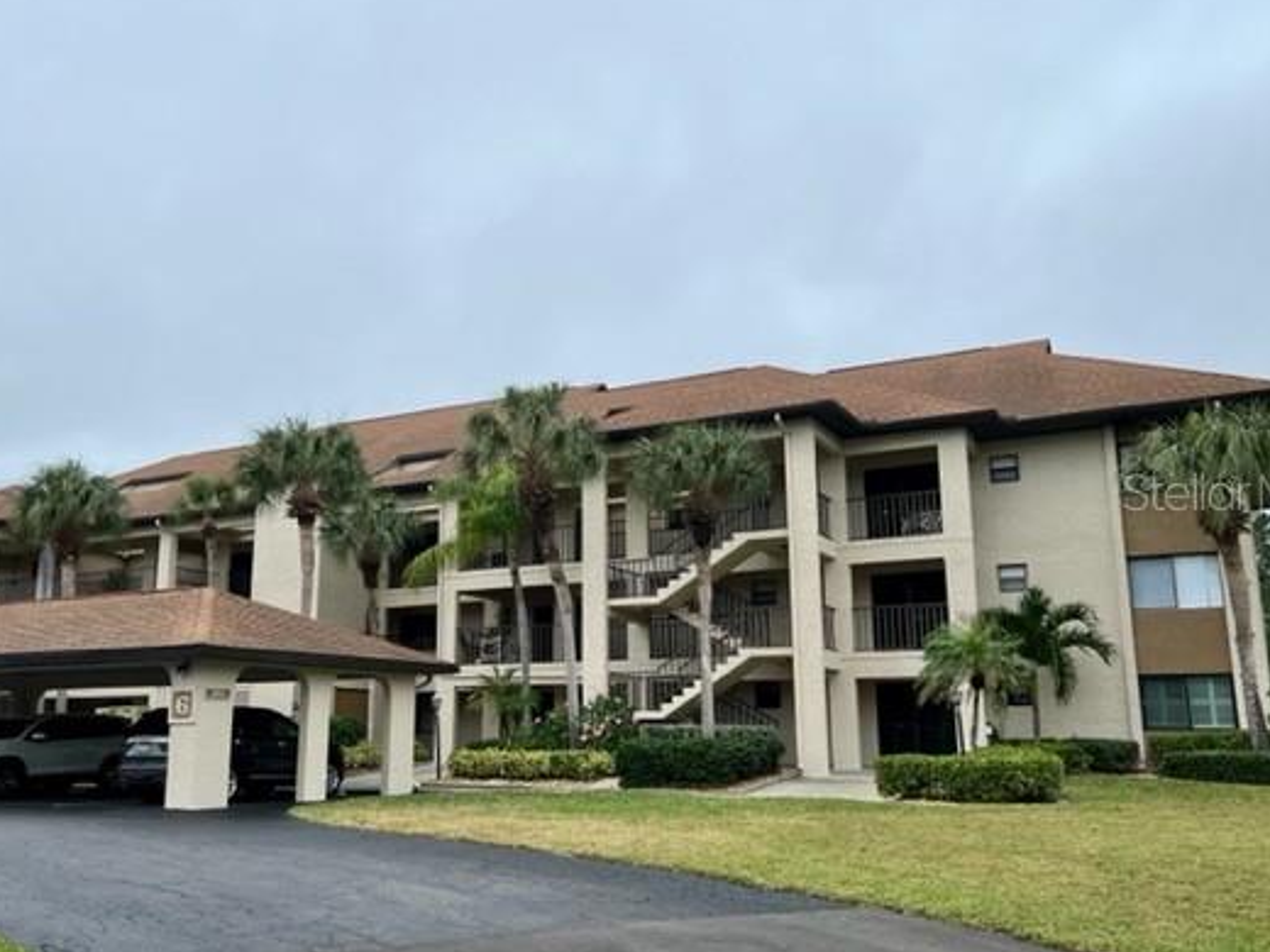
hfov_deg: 56.7
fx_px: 1174
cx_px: 572
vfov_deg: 44.2
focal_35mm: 32
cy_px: 491
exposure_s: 1/1553
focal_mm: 5.7
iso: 50
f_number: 1.5
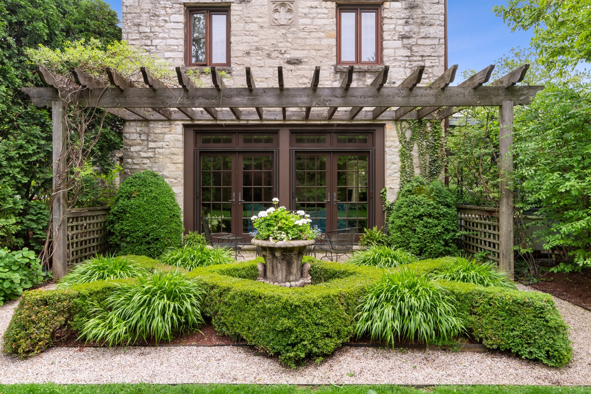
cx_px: 296
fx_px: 369
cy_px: 197
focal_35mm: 22
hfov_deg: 77.3
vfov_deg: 56.1
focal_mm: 15
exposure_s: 1/40
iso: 200
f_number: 11
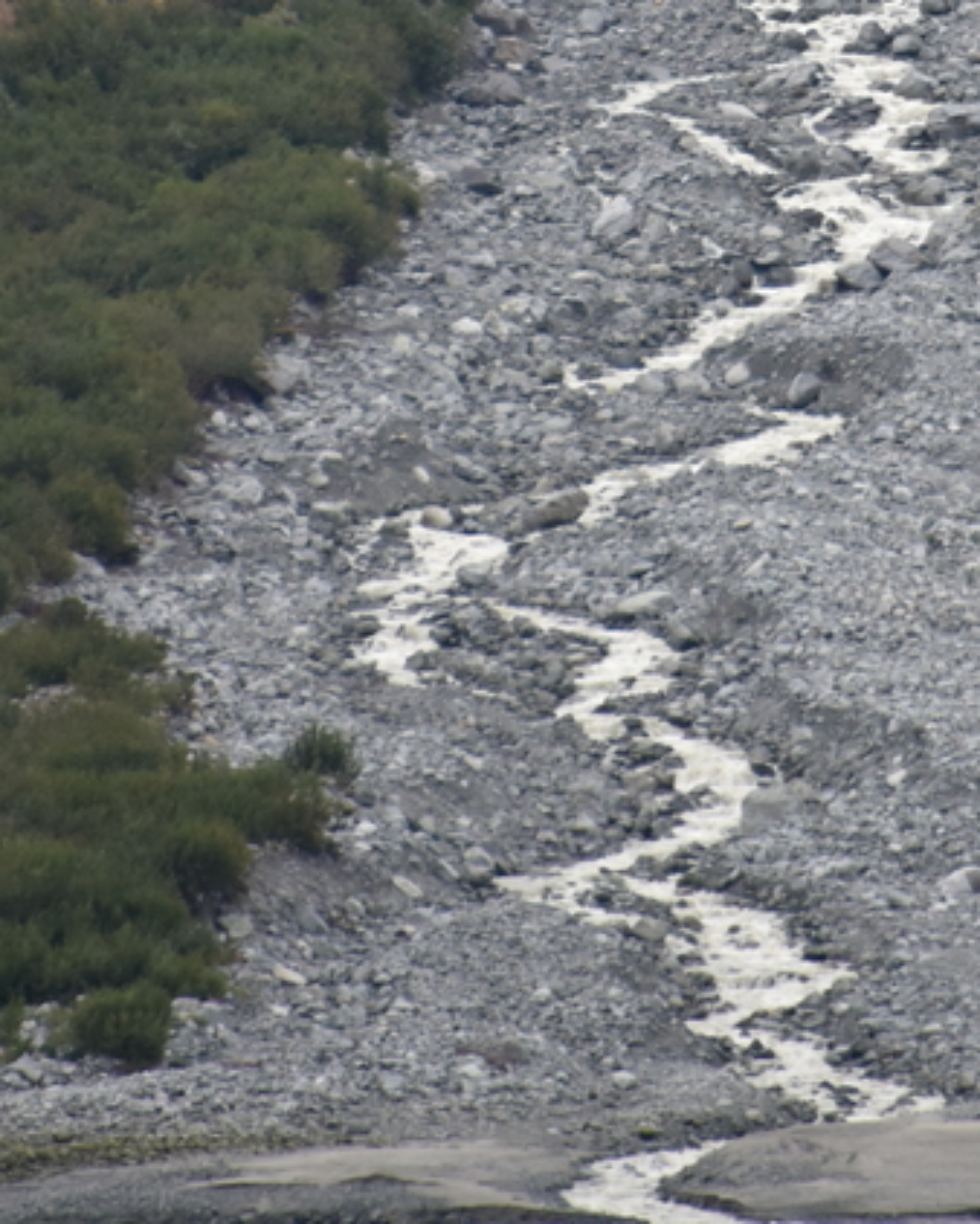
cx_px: 870
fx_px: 30940
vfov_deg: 2.3
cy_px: -203
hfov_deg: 1.8
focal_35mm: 854
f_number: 5.6
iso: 800
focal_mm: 300
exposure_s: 1/640
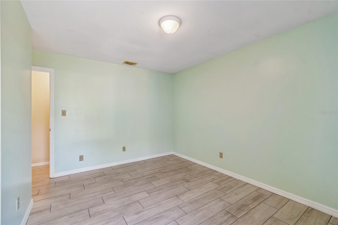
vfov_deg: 77.3
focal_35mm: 15
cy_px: 112
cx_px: 169
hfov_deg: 100.4
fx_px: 141
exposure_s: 1/3.33
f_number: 7.1
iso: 100
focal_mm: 10
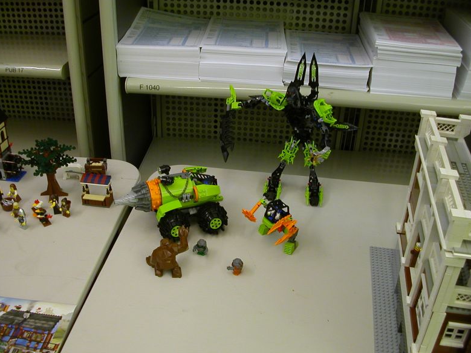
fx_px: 517
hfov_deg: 49.0
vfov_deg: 37.7
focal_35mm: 38
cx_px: 236
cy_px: 176
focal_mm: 5.6
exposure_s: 1/19.1
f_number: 2.7
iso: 100
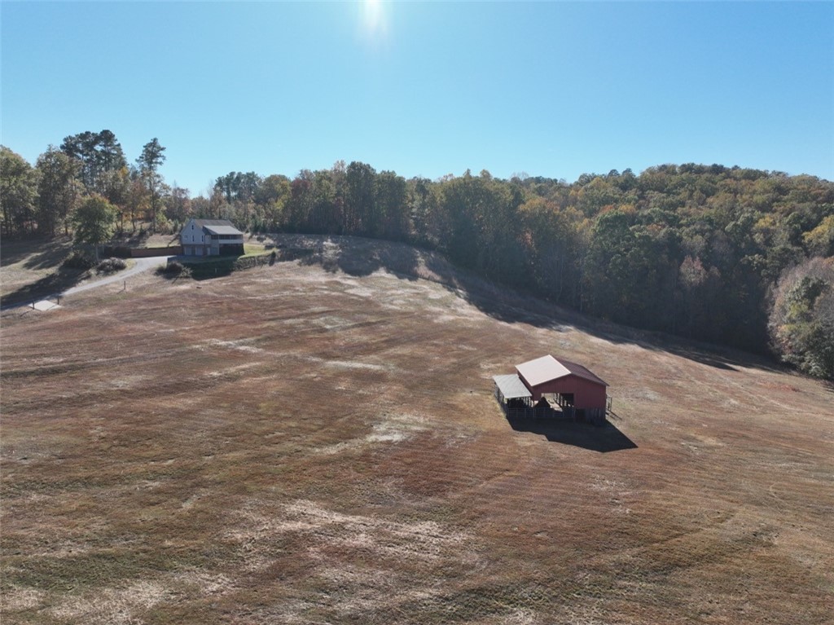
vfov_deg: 56.8
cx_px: 417
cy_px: 312
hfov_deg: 71.6
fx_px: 578
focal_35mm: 24
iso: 220
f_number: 2.8
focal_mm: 12.29
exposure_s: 1/400
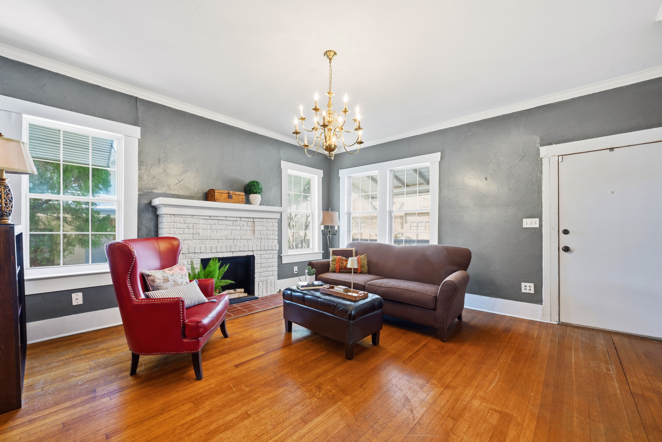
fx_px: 257
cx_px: 331
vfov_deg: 81.2
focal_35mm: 14
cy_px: 221
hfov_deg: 104.3
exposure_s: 1/20
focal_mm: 14
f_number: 10
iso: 400
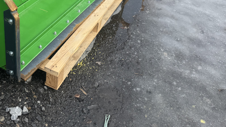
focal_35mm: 47
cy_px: -6
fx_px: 282
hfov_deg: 42.5
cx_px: 59
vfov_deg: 24.1
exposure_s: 1/1311
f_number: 1.78
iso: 80
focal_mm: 6.76
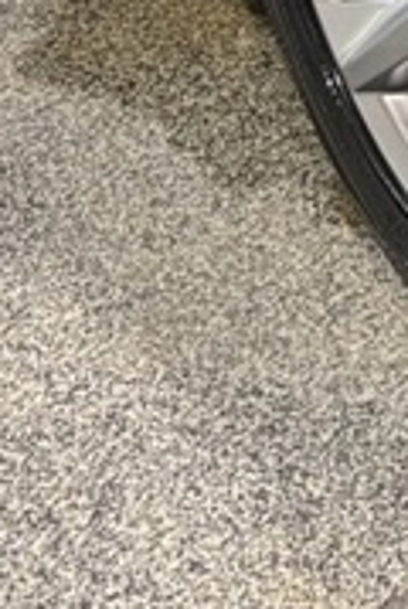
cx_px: 1020
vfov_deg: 10.3
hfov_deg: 7.1
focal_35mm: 181
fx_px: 3065
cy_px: -670
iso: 125
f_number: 1.6
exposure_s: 1/60
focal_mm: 5.96
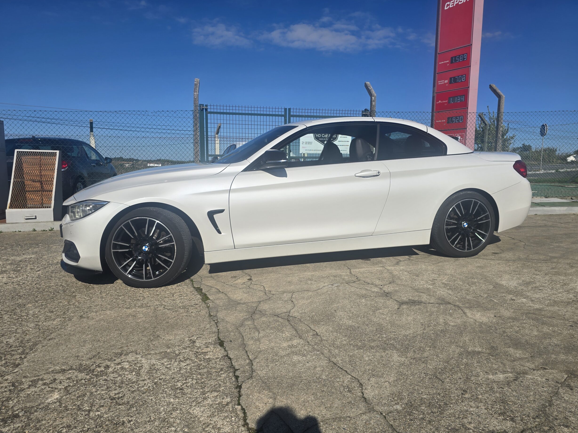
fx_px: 401
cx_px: 286
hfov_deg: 71.6
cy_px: 217
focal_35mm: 24
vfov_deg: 56.8
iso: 12
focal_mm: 6.3
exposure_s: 1/1718
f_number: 1.7
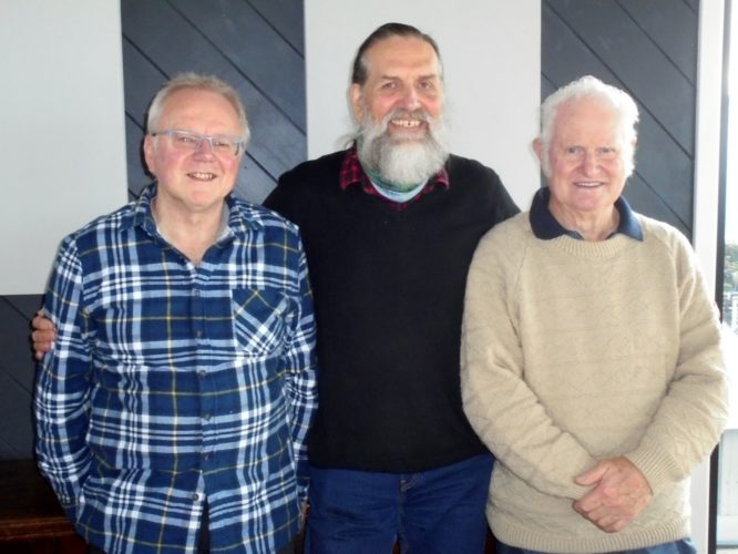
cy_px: 277
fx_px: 810
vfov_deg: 37.7
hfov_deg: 49.0
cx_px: 369
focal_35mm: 38
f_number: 4.2
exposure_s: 1/50
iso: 400
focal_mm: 6.9
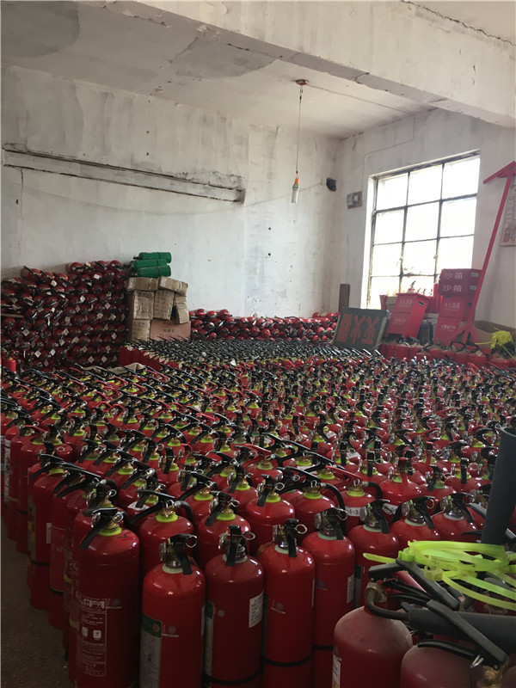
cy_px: 344
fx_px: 576
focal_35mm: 29
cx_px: 258
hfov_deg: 48.2
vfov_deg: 61.7
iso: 64
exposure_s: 1/33
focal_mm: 4.15
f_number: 2.2
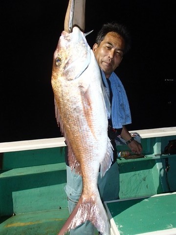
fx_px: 190
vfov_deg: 63.4
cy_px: 118
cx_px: 88
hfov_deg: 49.7
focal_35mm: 28
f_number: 3.9
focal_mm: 5
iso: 400
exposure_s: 1/30
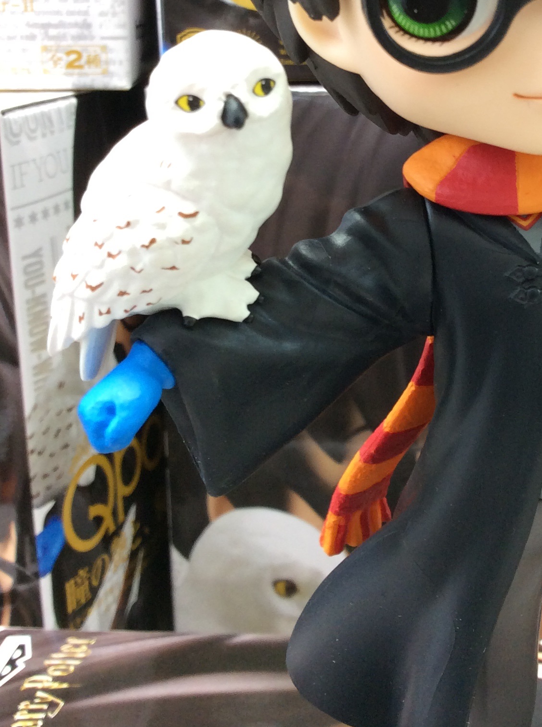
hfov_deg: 26.0
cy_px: 206
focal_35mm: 55
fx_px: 1151
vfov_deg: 34.4
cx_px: 435
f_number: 2.4
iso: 64
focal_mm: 3.3
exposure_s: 1/24
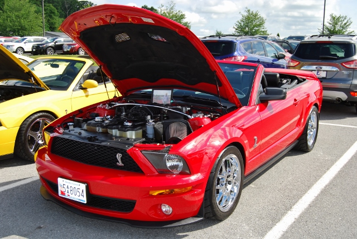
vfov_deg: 32.0
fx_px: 417
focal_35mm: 42
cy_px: 120
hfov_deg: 46.4
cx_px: 178
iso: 100
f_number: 7.1
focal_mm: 28
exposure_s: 1/200
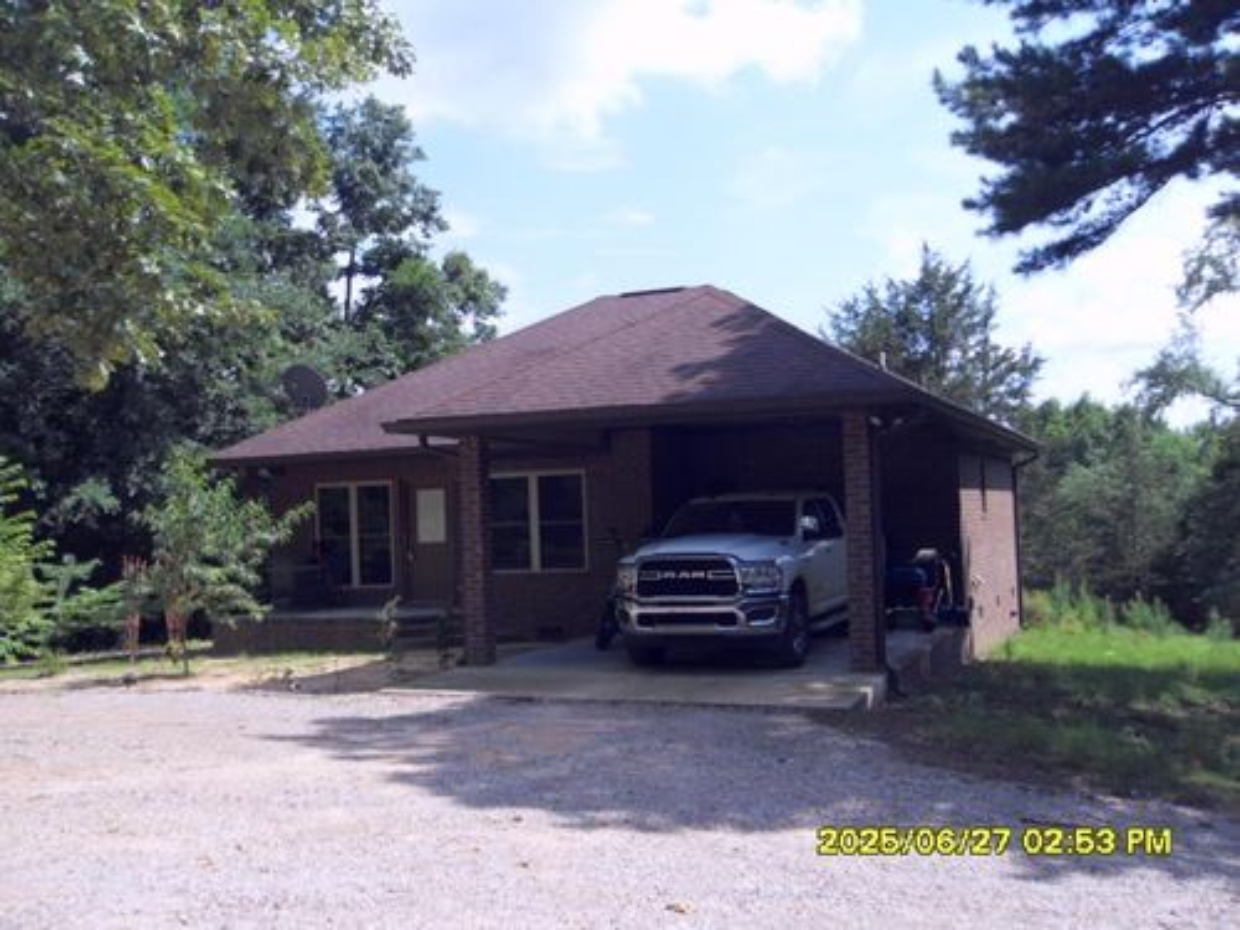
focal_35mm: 35
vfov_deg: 40.7
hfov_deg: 52.6
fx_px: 1254
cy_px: 465
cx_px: 620
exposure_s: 1/90
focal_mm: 6.3
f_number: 8.2
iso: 80
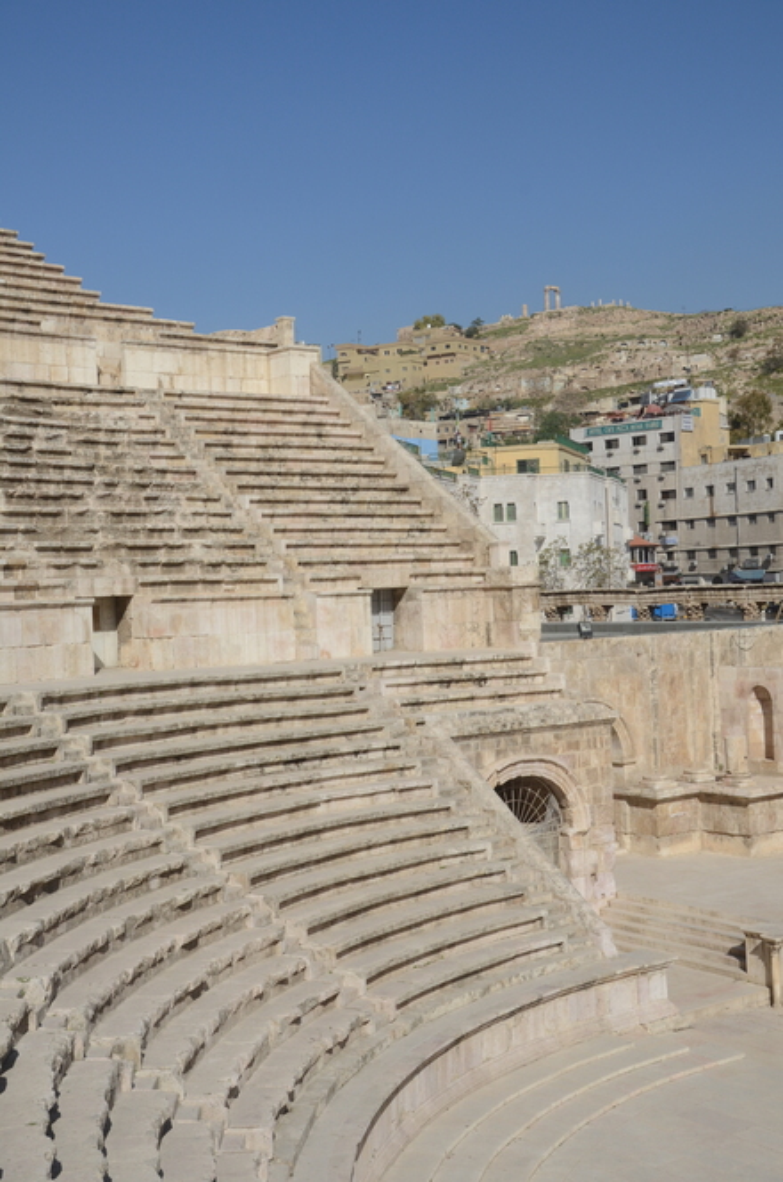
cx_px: 392
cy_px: 591
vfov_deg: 42.4
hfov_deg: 28.8
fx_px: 1523
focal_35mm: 46
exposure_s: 1/640
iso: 250
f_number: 13
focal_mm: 31
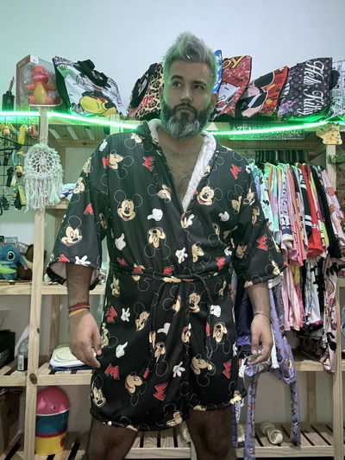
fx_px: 399
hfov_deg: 46.8
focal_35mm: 30
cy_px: 230
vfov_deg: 60.0
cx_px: 172
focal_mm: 2.69
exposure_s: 1/25
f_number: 1.9
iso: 500
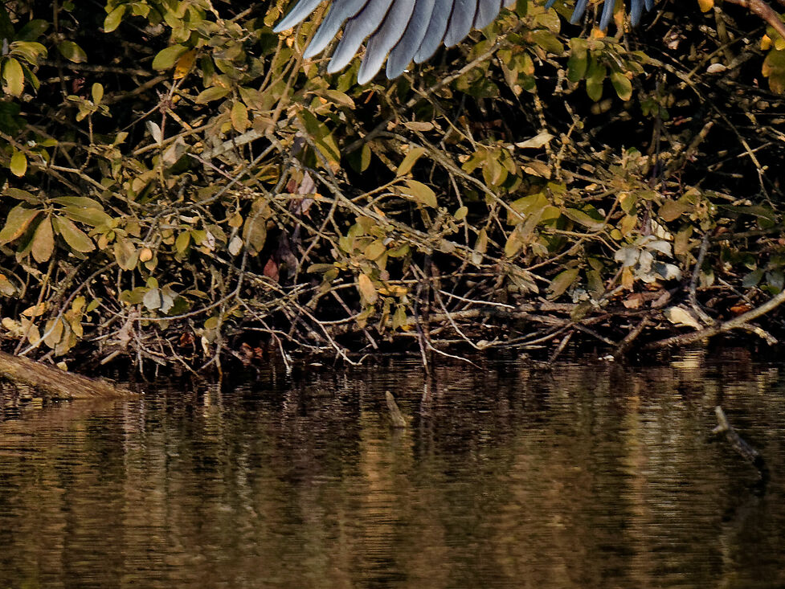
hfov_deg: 1.0
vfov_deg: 0.8
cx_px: 211
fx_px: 44567
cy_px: -133
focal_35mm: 1965
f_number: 8
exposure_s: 1/1600
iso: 1000
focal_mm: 400
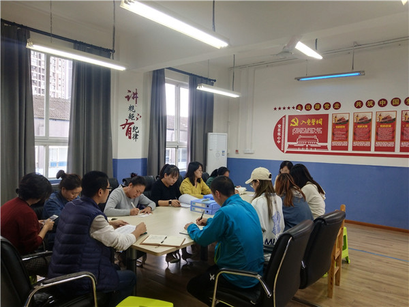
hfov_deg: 60.0
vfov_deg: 46.8
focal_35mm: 30
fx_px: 354
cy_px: 154
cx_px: 204
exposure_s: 1/100
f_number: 1.8
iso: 143
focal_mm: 3.95
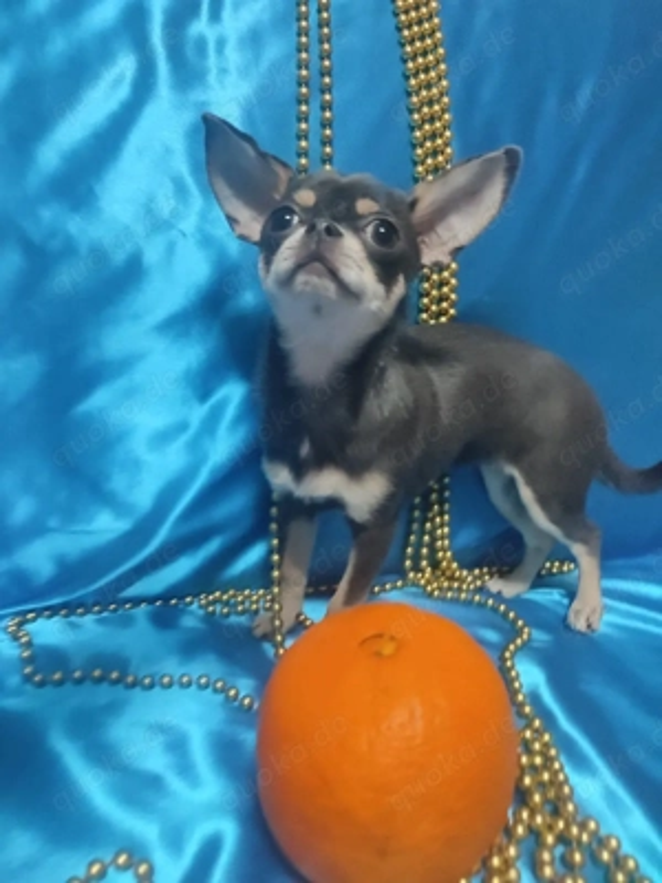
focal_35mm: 25
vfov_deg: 69.4
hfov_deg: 54.9
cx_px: 331
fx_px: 637
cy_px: 442
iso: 462
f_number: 1.9
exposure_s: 1/20
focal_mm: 6.04
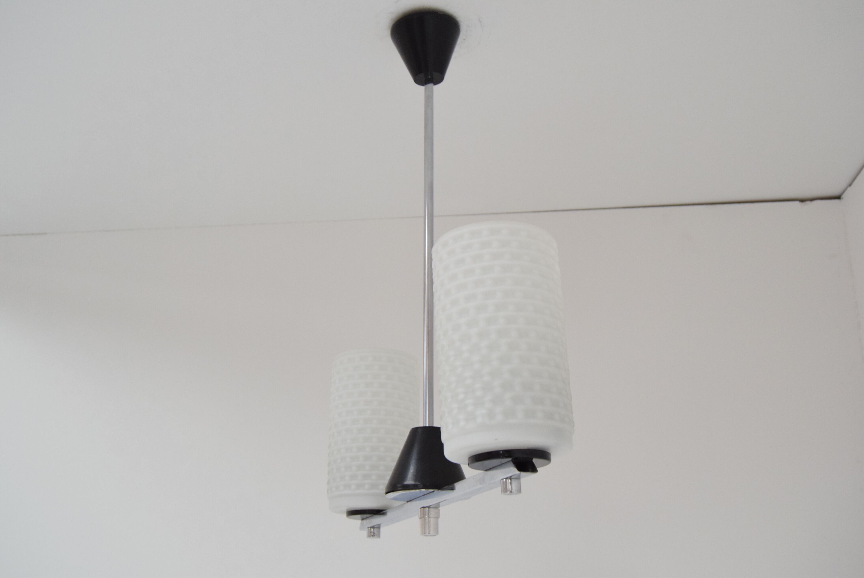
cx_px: 432
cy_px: 289
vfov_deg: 36.9
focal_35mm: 36
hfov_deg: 53.1
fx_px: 865
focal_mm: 24
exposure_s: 1/125
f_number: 5.6
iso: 1600
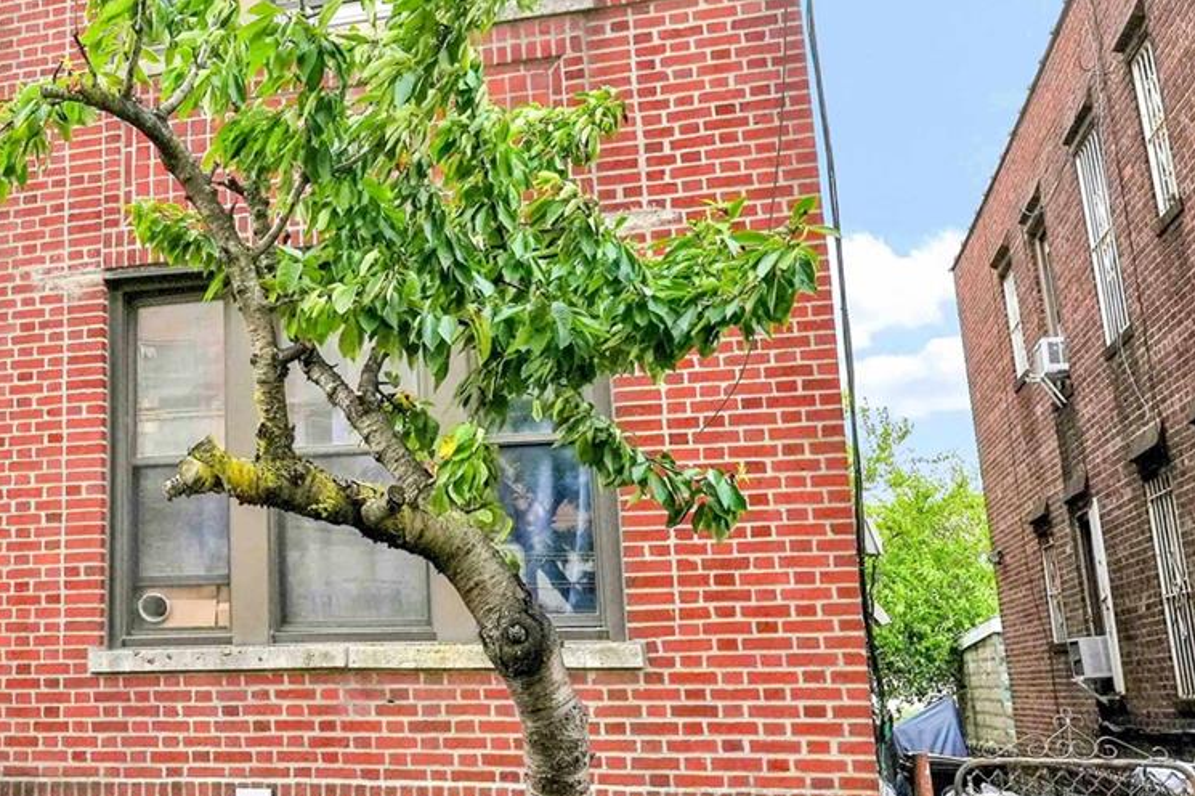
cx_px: 148
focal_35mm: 45
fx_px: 1505
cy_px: 349
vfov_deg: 29.6
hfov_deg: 40.4
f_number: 7.1
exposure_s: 1/1250
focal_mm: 16.5
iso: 800
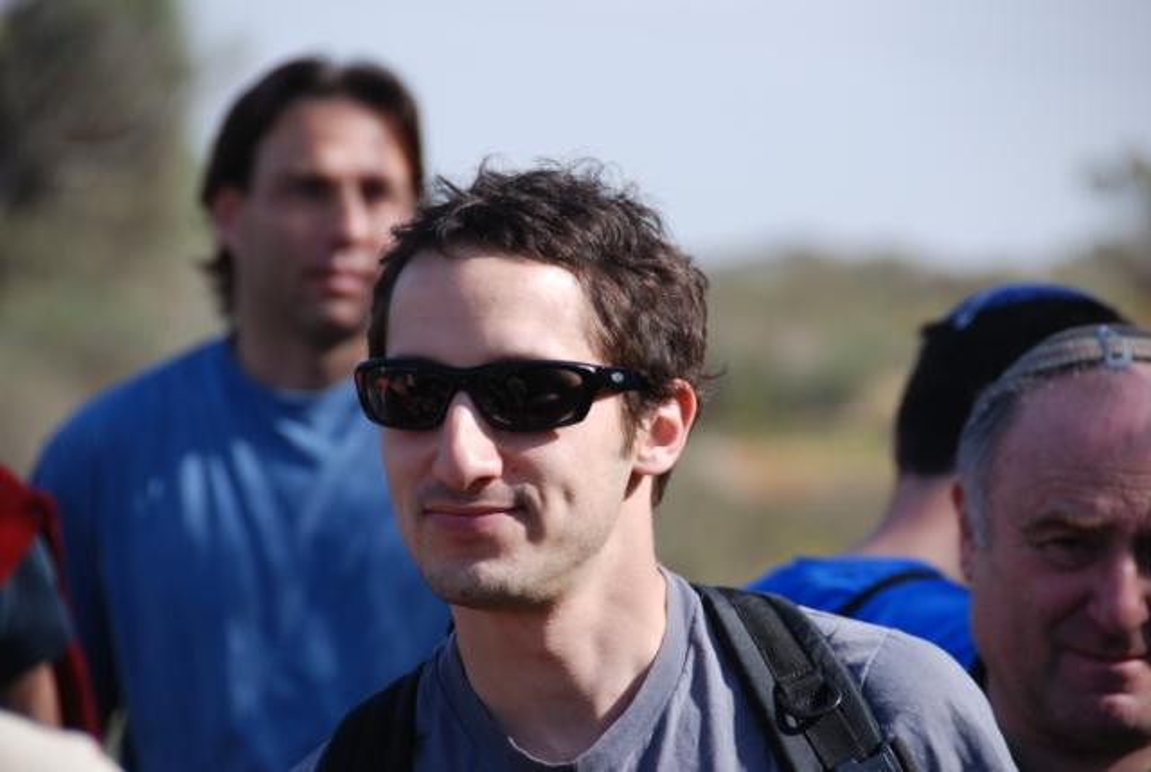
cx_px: 576
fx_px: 9607
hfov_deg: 6.9
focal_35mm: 300
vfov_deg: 4.6
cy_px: 386
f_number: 5.6
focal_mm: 200
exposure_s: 1/500
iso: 200
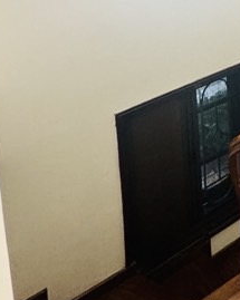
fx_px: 462
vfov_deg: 26.6
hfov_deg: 22.7
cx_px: 377
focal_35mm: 52
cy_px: -143
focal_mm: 2.22
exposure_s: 1/50
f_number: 2.2
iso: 200
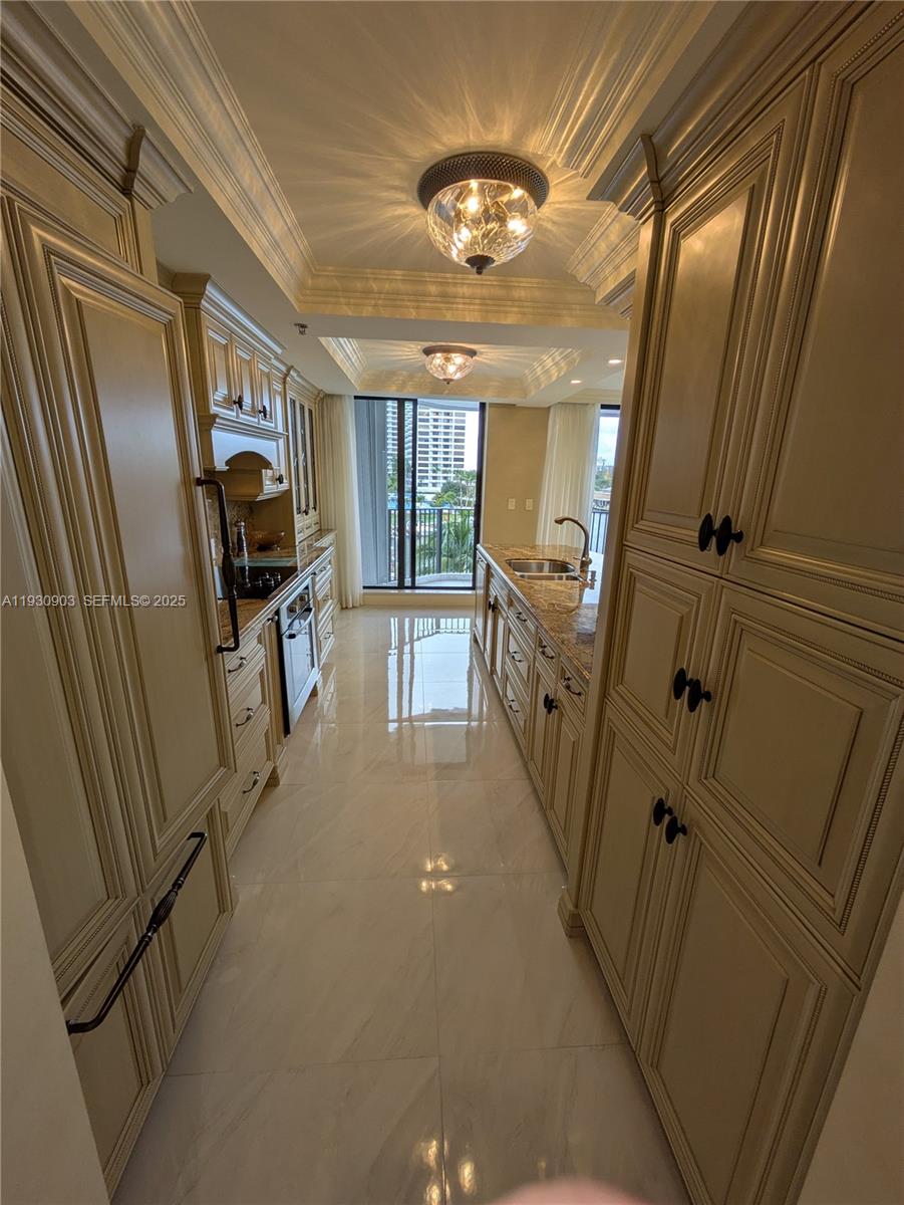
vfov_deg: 102.0
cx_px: 452
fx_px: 487
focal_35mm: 14
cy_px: 602
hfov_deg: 85.7
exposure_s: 1/212
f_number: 2.2
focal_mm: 1.83
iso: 49
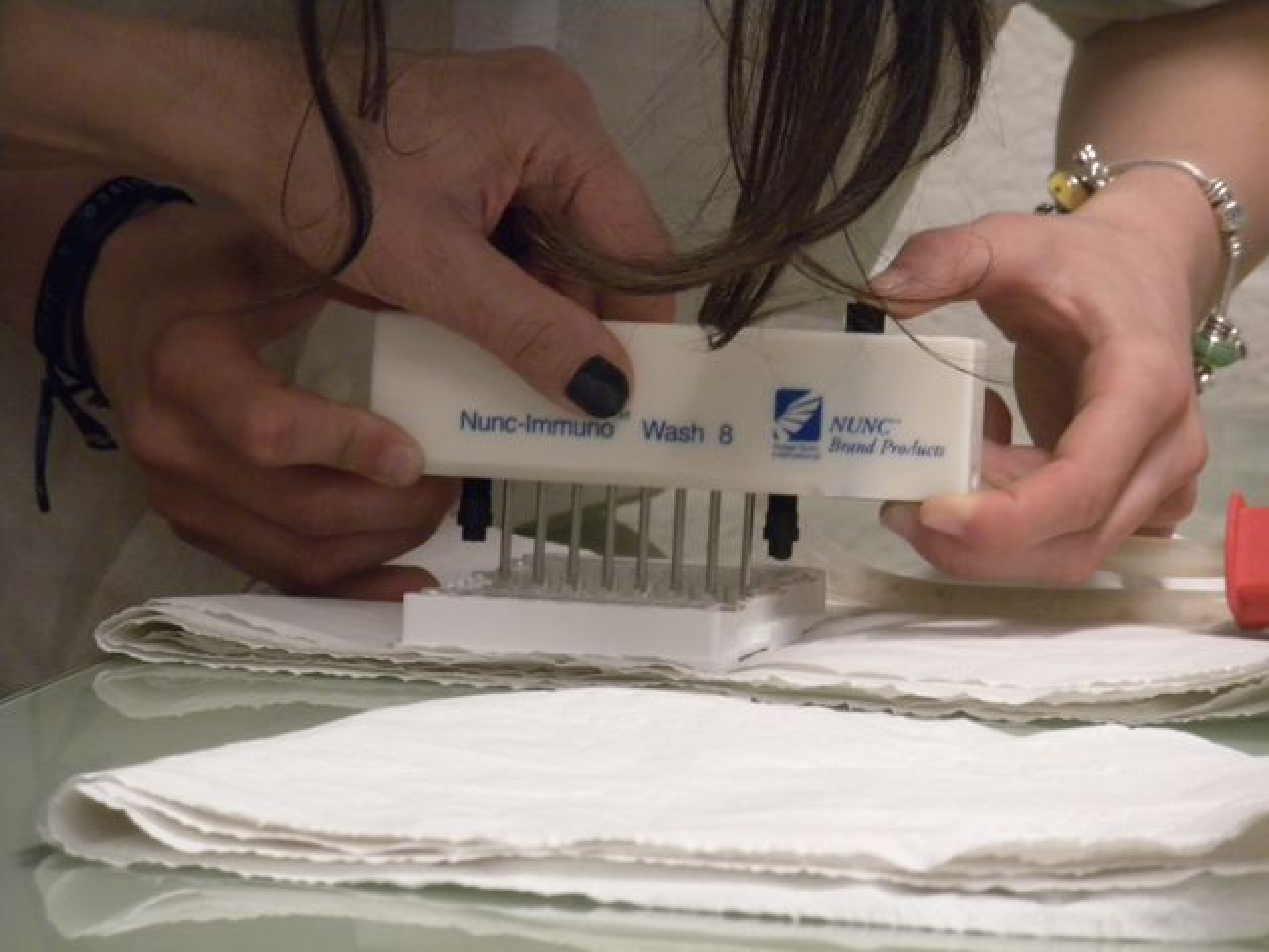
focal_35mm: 238
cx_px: 634
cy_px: 476
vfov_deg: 6.2
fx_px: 8725
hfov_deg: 8.3
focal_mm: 42.1
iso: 400
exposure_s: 1/38.6
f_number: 5.2
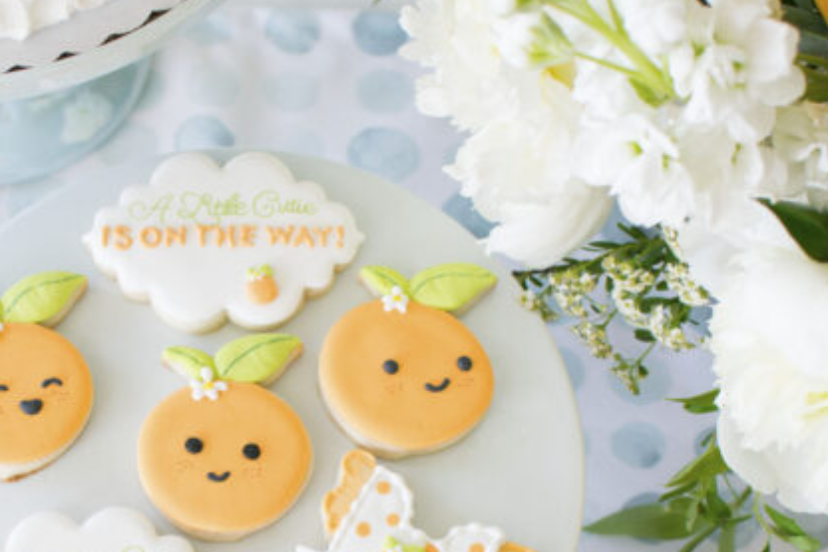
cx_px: 139
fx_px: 2228
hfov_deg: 20.8
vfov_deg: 14.0
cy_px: 486
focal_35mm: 97
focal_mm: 35
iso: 200
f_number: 4
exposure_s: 1/50
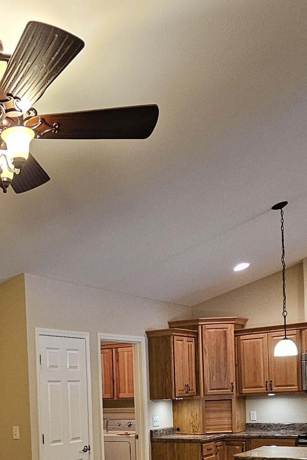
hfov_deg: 30.1
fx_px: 525
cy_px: 412
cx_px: -9
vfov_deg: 43.4
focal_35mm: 41
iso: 320
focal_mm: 2.2
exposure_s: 1/60
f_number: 2.2
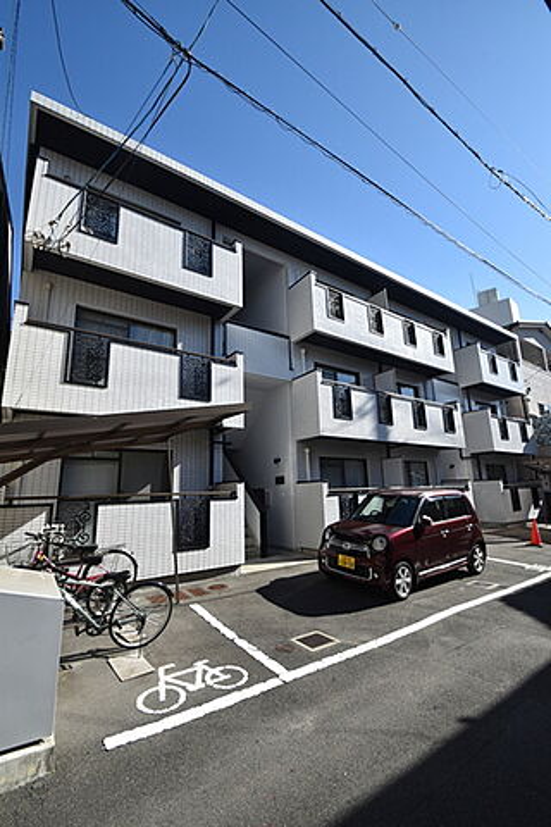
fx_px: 344
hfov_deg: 77.3
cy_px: 414
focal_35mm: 15
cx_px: 276
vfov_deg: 100.4
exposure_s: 1/250
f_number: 8
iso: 125
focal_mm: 10
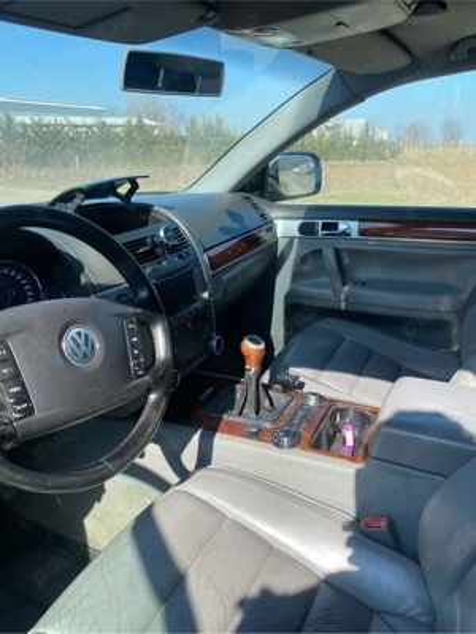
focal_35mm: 26
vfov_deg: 67.3
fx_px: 477
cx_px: 238
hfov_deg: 53.1
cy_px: 317
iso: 32
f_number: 1.8
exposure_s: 1/973
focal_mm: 4.25
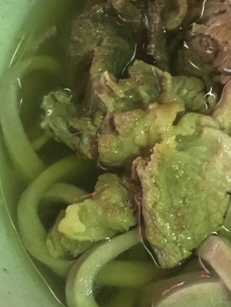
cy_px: 120
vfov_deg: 27.0
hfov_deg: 19.4
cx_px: 264
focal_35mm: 72
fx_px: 641
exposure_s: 1/15
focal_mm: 4.15
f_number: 2.2
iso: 320
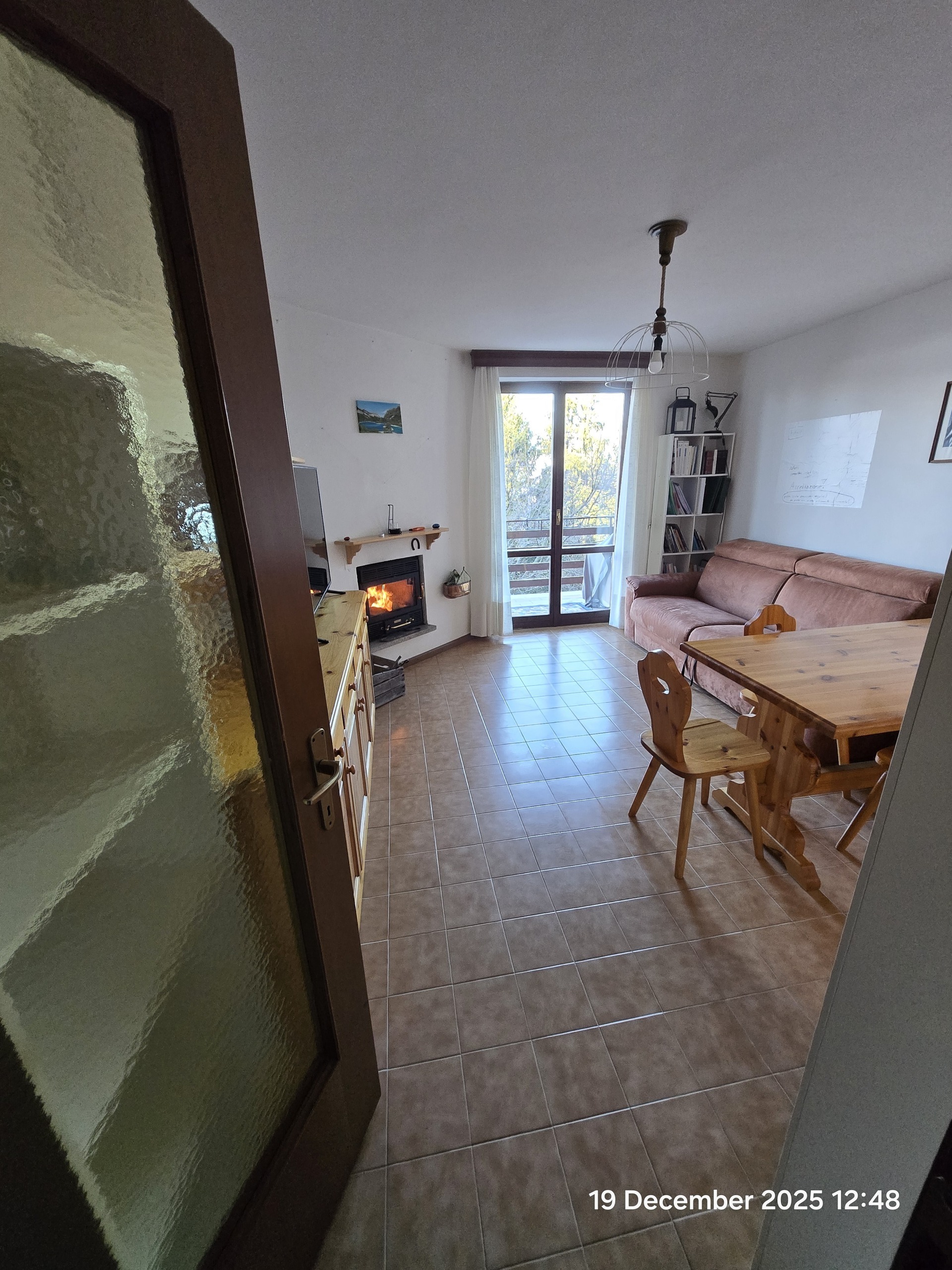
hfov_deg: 89.9
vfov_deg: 106.2
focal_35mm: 13
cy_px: 635
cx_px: 476
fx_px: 477
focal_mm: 1.7
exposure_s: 1/50
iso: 250
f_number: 2.2
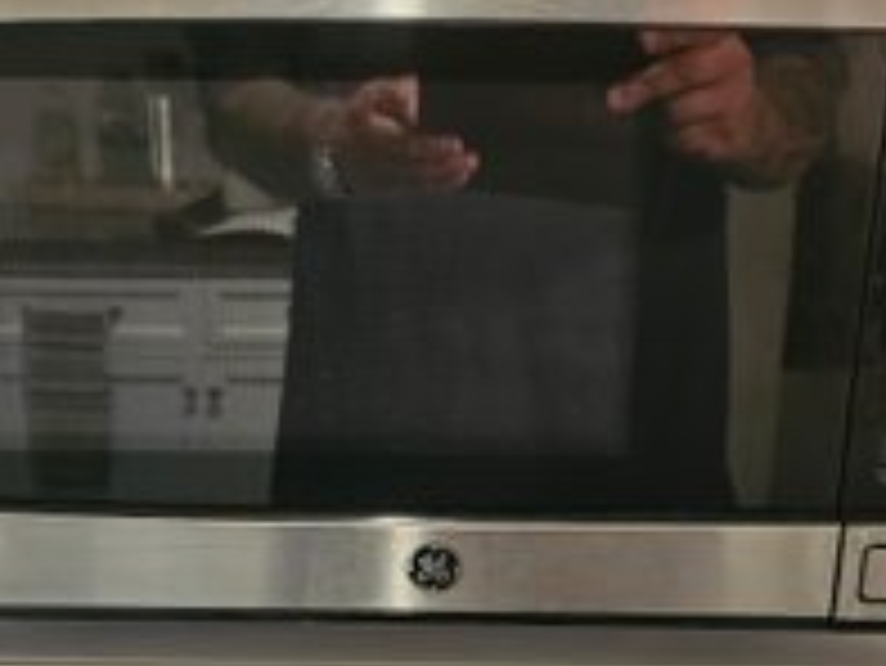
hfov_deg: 46.8
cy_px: 344
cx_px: 443
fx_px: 1024
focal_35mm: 40
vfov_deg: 36.0
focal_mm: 6.3
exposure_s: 1/60
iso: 1250
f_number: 1.7
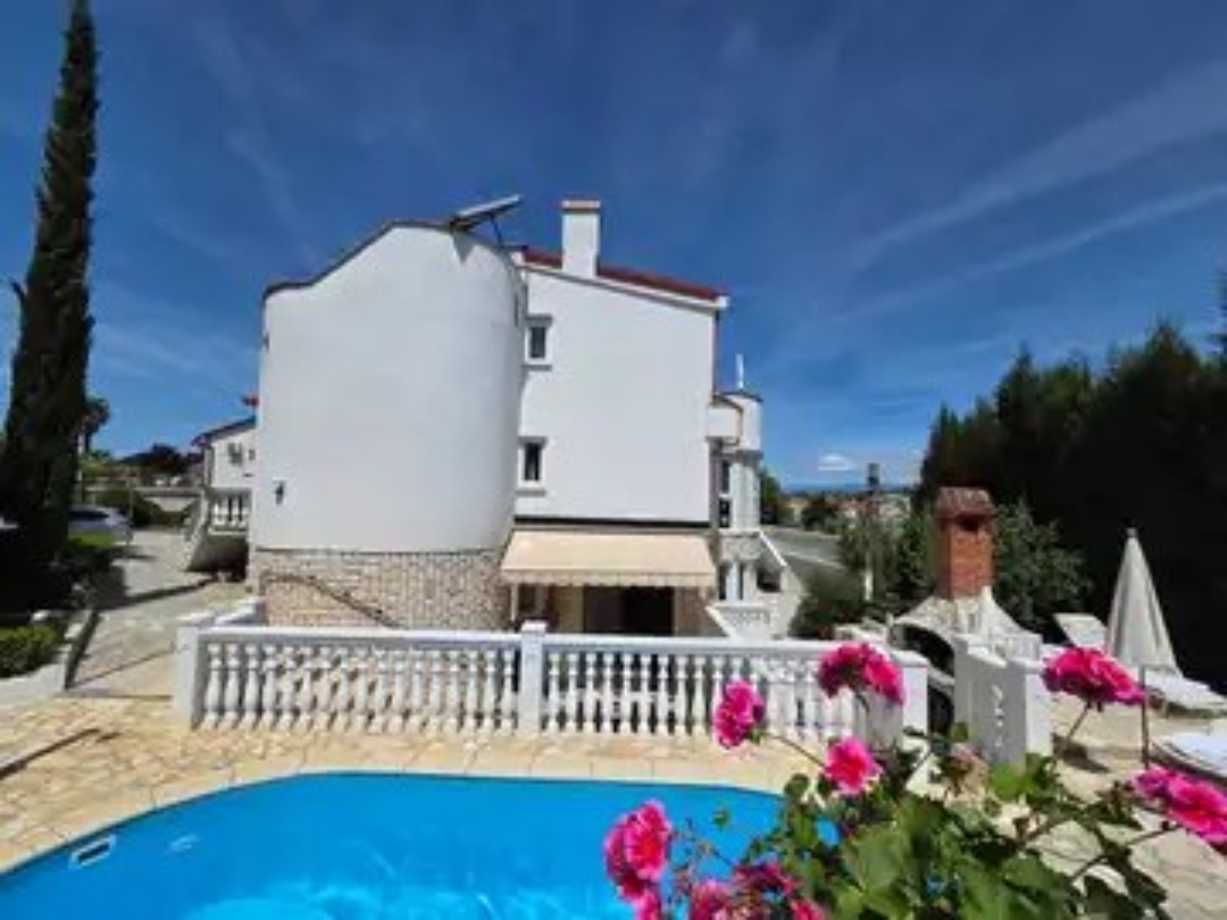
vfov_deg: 89.9
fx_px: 461
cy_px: 460
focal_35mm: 13
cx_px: 614
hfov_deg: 106.2
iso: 50
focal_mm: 2.2
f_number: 2.2
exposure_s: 1/4641
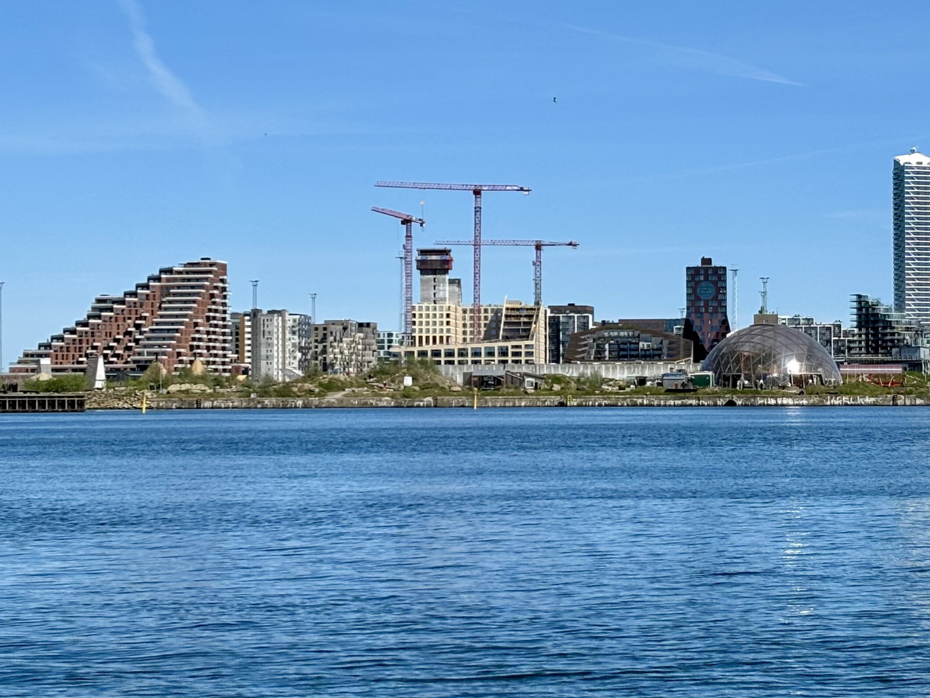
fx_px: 1800
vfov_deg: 21.9
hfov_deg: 28.8
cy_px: 298
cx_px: 590
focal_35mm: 67
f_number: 1.6
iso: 40
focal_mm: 5.96
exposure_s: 1/4425
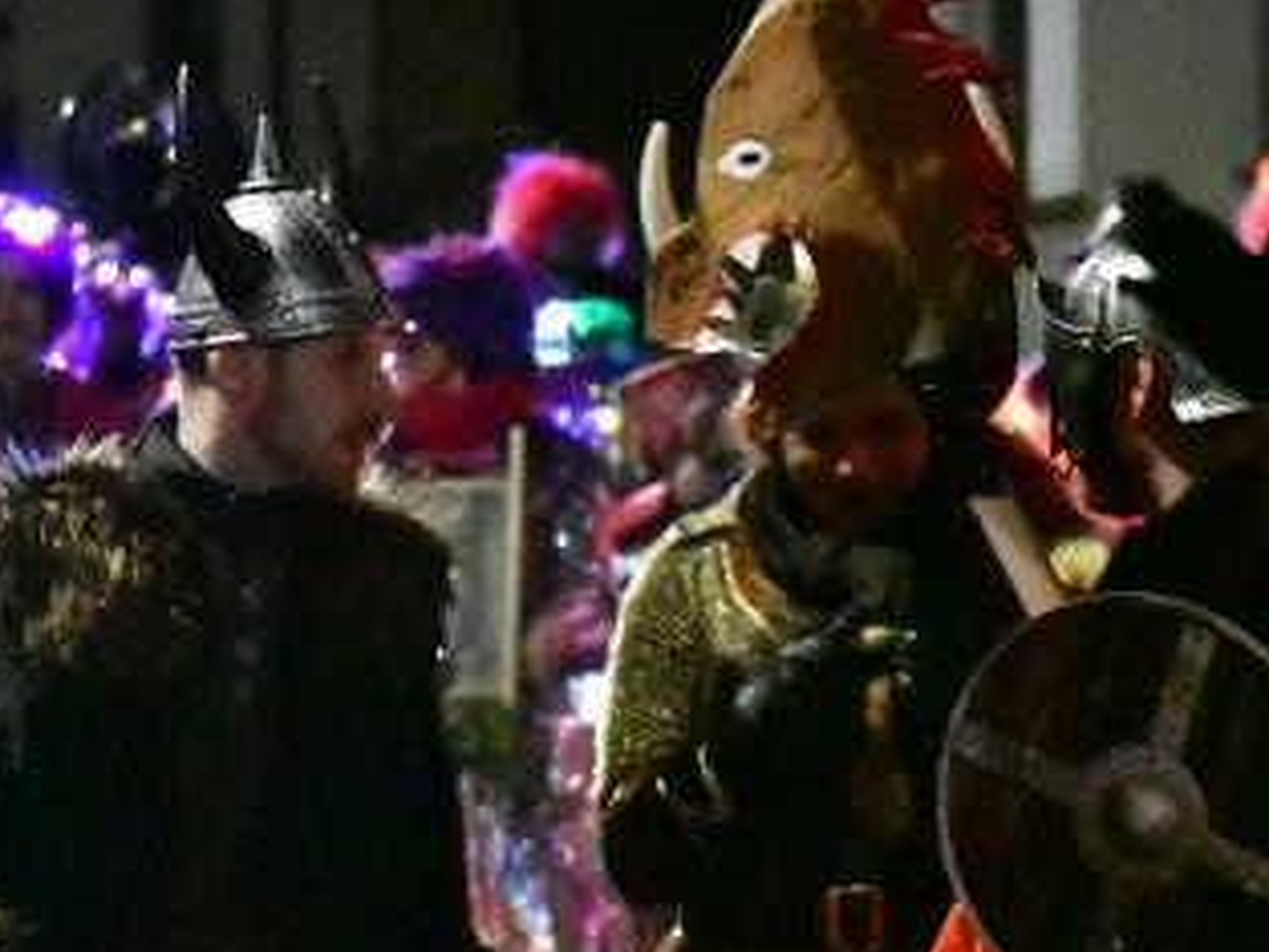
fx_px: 8655
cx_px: 430
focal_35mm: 236
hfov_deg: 8.4
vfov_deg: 6.3
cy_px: 602
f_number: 4
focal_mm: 80
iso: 51200
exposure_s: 1/30
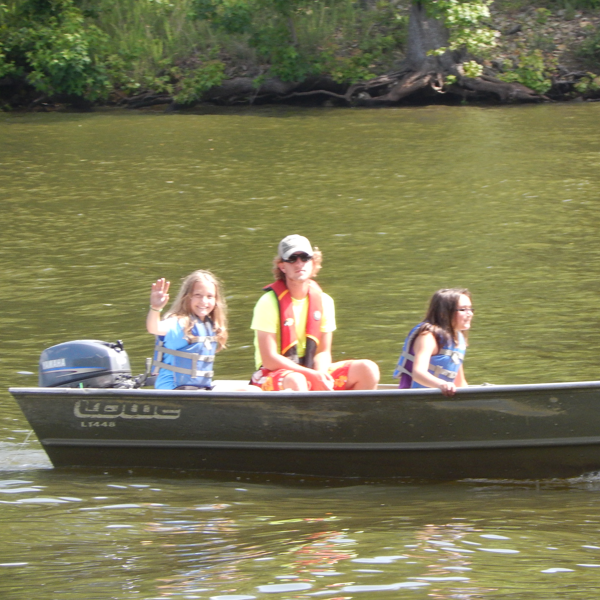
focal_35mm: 458
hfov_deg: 3.8
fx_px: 8981
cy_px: 300
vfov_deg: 3.8
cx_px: 399
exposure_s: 1/250
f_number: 5.7
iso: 280
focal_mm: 69
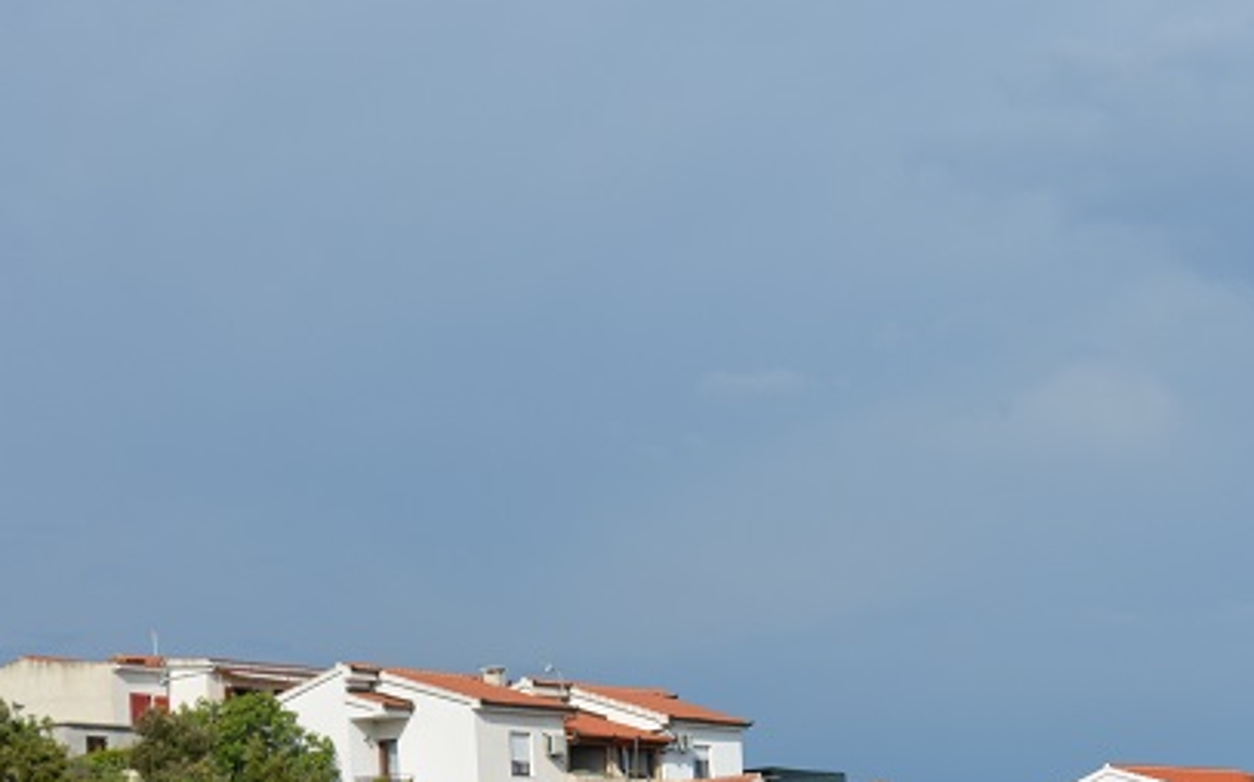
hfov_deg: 14.7
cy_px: 705
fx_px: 4851
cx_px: 980
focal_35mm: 142
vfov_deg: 9.2
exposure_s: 1/250
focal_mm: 42
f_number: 8
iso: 100
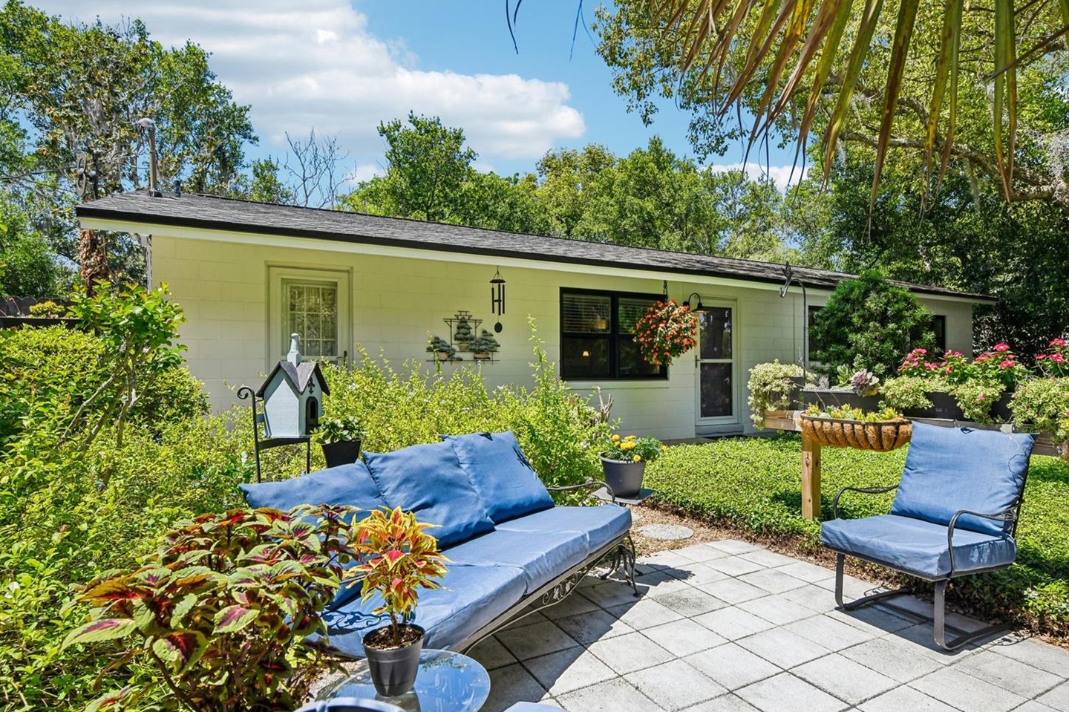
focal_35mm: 20
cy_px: 382
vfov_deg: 61.8
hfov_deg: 83.9
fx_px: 594
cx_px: 574
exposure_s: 1/640
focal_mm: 18
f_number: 8
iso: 400
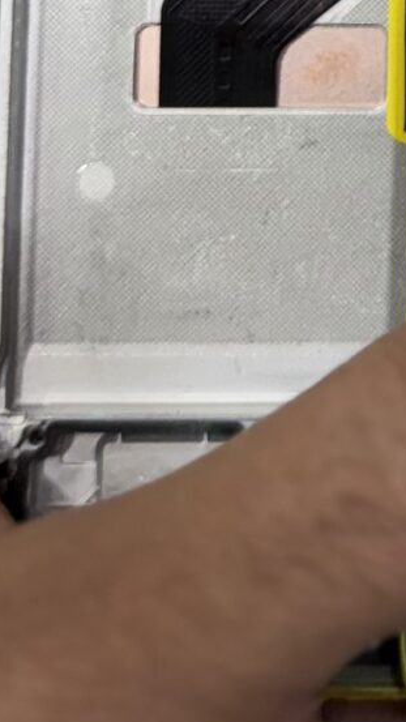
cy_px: -345
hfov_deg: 9.6
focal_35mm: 121
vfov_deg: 16.3
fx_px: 2316
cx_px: 685
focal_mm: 6.76
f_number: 1.78
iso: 160
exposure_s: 1/100
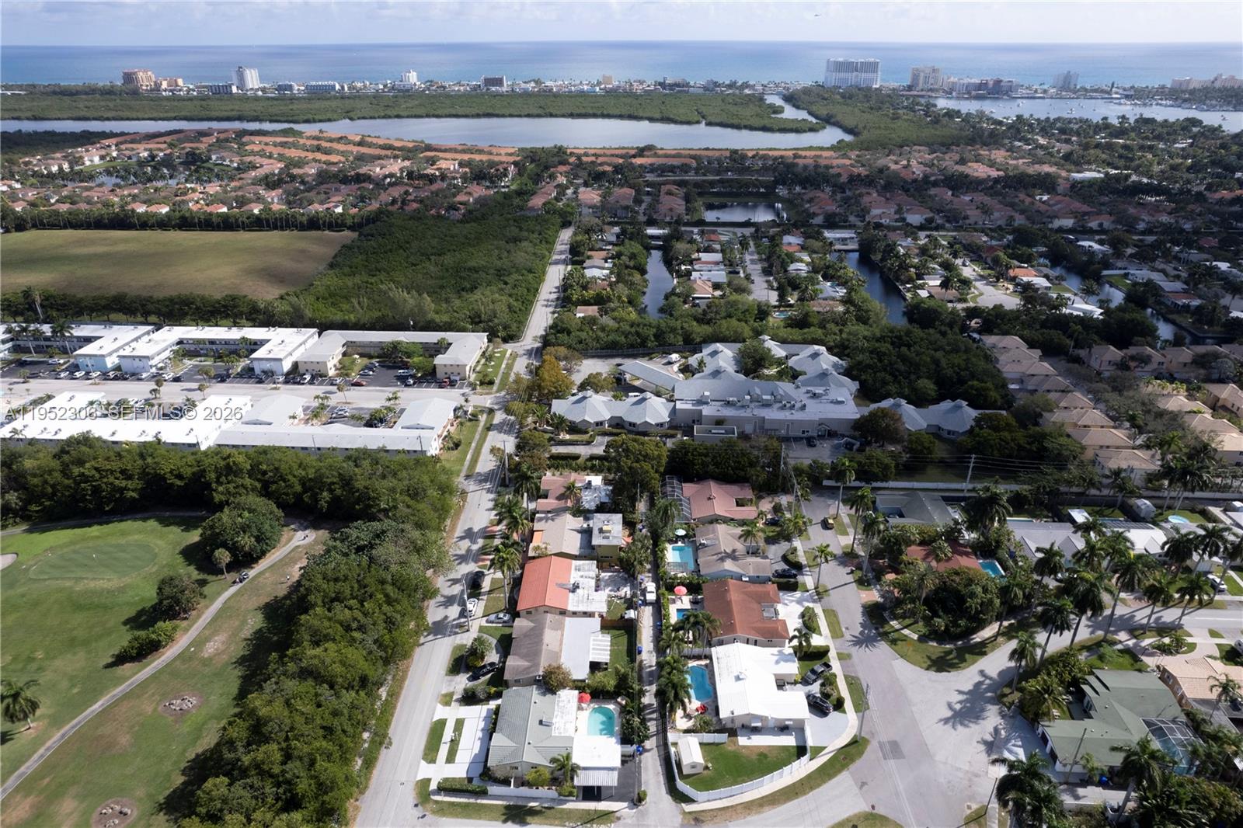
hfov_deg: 78.6
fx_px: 759
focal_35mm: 22
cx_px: 622
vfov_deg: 57.2
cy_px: 414
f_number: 2.8
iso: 140
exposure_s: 1/2000
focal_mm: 8.38
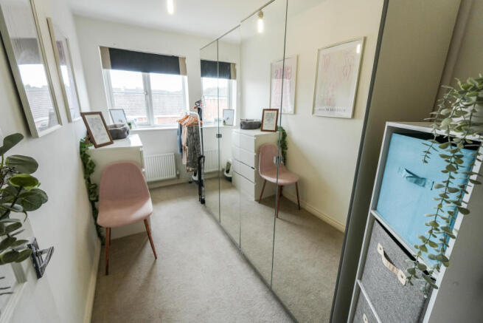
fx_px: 201
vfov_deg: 77.4
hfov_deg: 100.4
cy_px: 162
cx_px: 242
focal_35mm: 15
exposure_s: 1/160
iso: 500
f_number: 4
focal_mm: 10
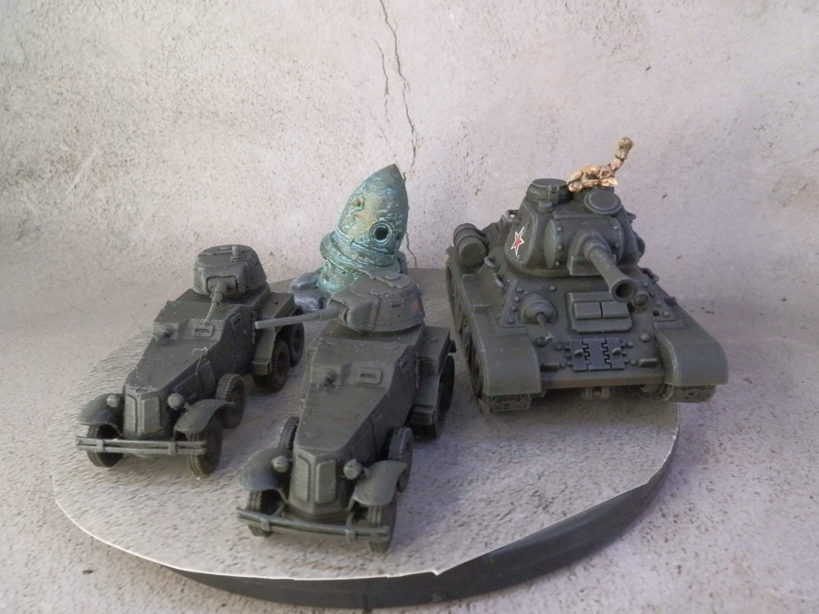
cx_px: 410
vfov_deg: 49.7
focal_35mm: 28
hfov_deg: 63.4
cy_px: 307
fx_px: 662
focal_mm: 5
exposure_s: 1/100
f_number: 3.1
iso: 400
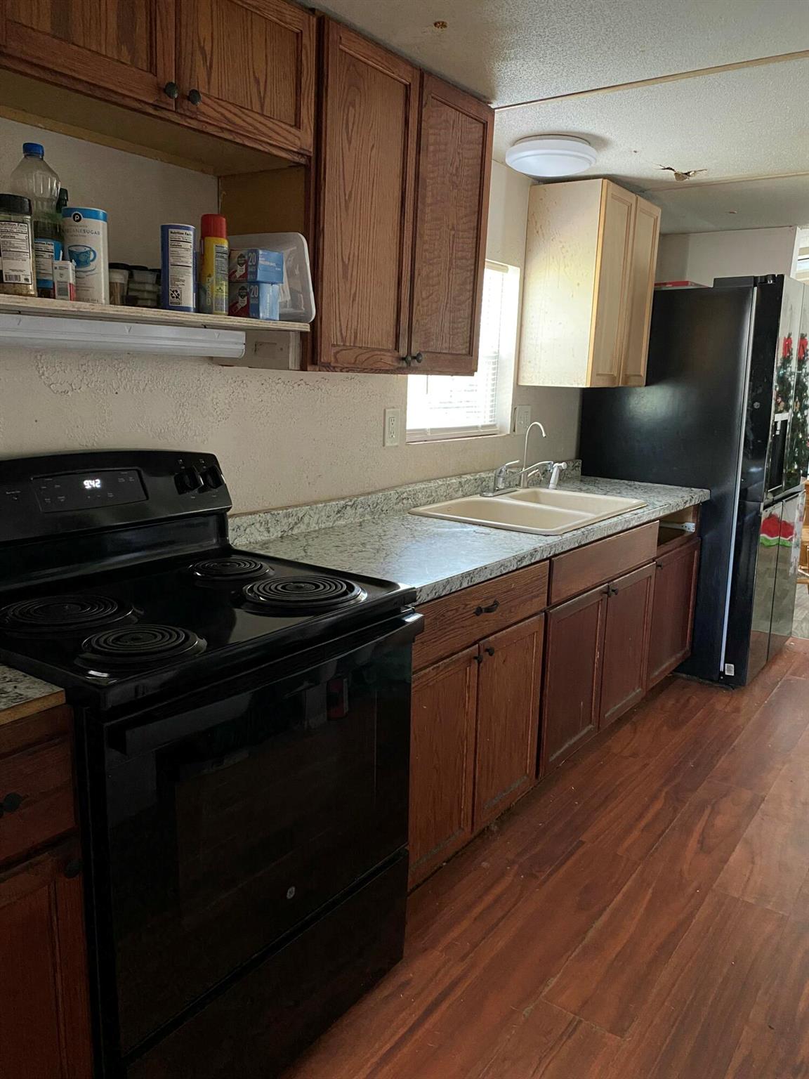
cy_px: 540
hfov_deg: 53.1
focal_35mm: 26
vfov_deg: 67.3
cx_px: 404
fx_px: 810
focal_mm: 4.25
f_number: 1.8
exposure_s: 1/30
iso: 640
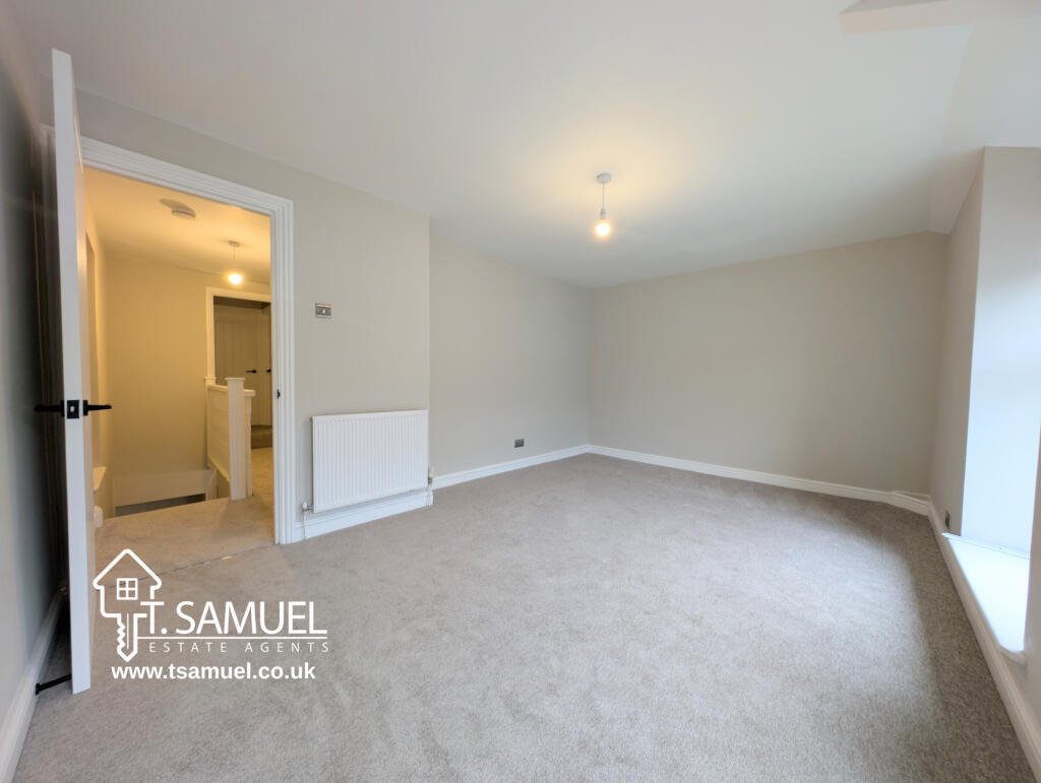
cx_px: 520
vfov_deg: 94.6
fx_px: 361
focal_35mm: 12
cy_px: 392
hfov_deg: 110.5
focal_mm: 2.23
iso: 44
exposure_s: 1/21.6
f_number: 1.95
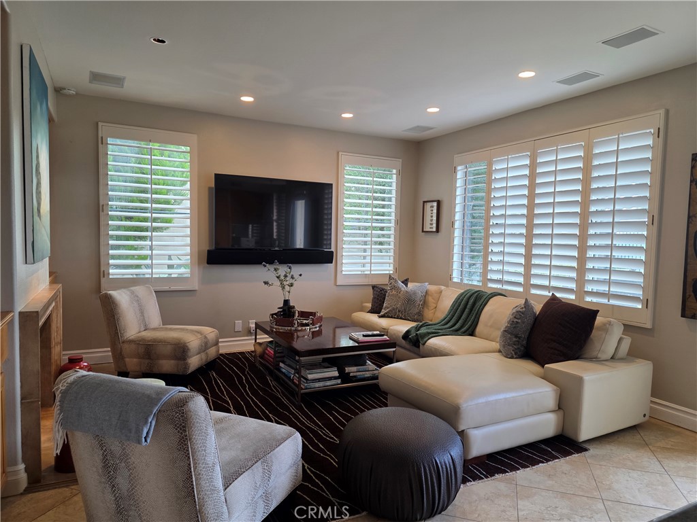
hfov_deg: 73.9
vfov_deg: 58.9
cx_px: 348
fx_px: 463
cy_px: 261
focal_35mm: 23
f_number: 1.7
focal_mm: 6.3
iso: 100
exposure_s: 1/120
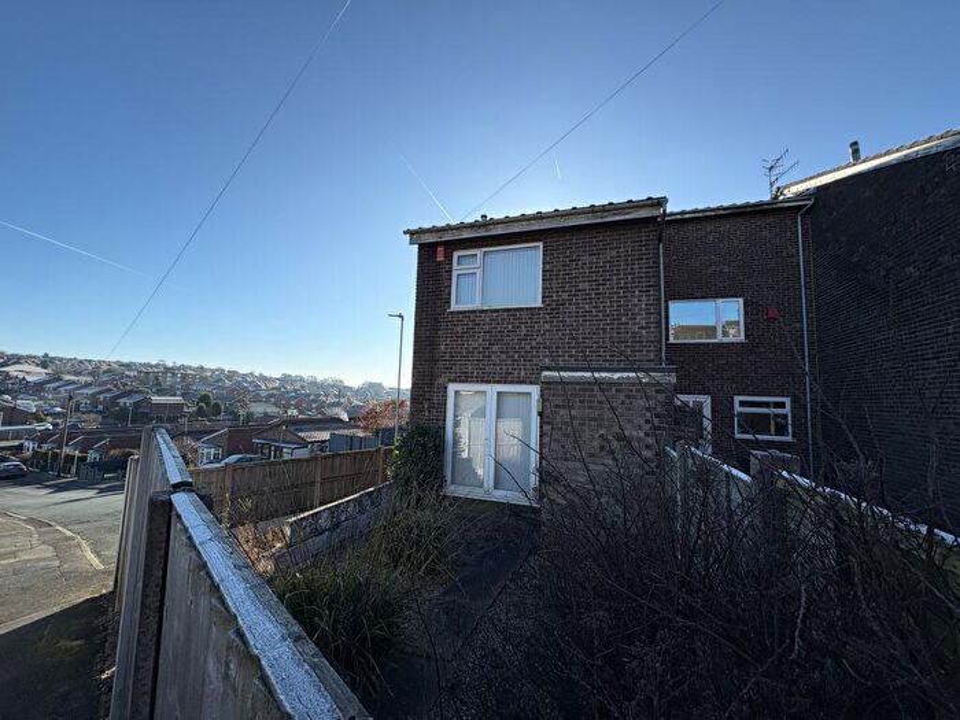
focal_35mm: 14
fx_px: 388
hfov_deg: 102.1
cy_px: 360
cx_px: 480
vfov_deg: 85.7
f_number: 2.2
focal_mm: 2.22
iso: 50
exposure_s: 1/1217
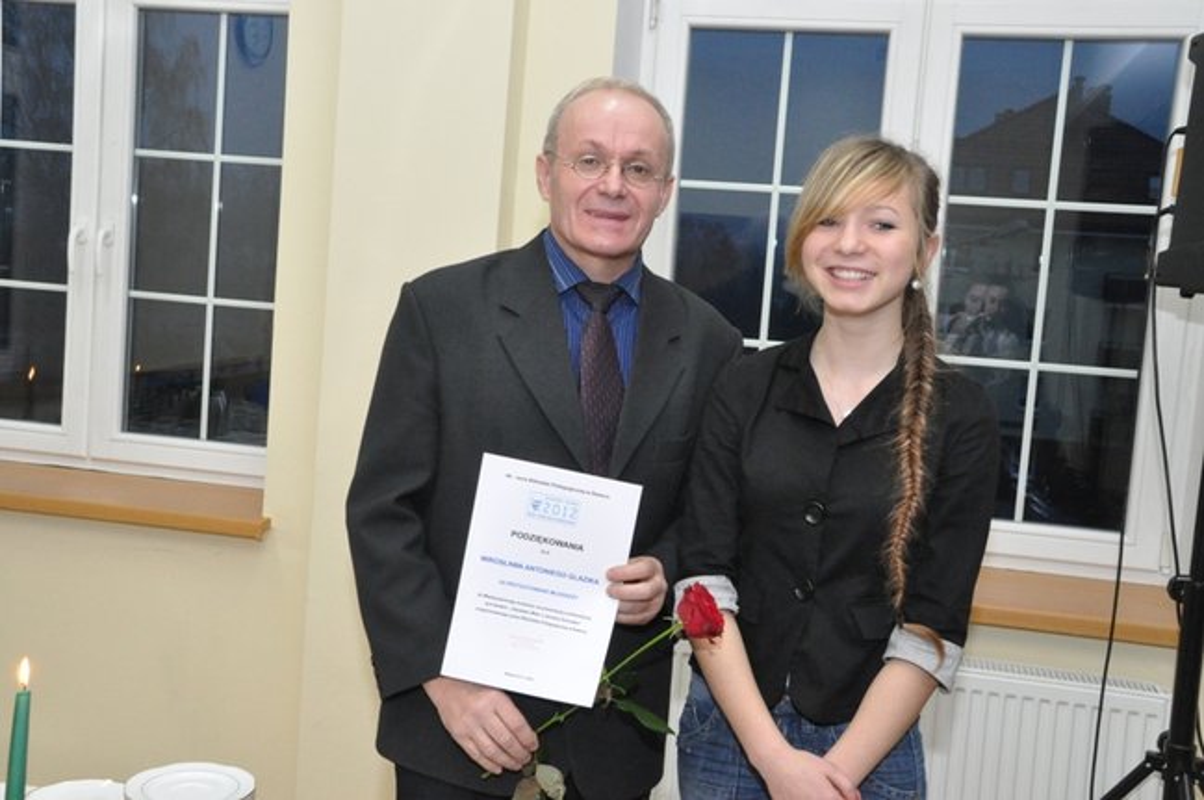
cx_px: 602
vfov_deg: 30.8
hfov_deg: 45.0
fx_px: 1453
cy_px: 400
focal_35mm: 44
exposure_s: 1/60
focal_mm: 29
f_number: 13
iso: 3200
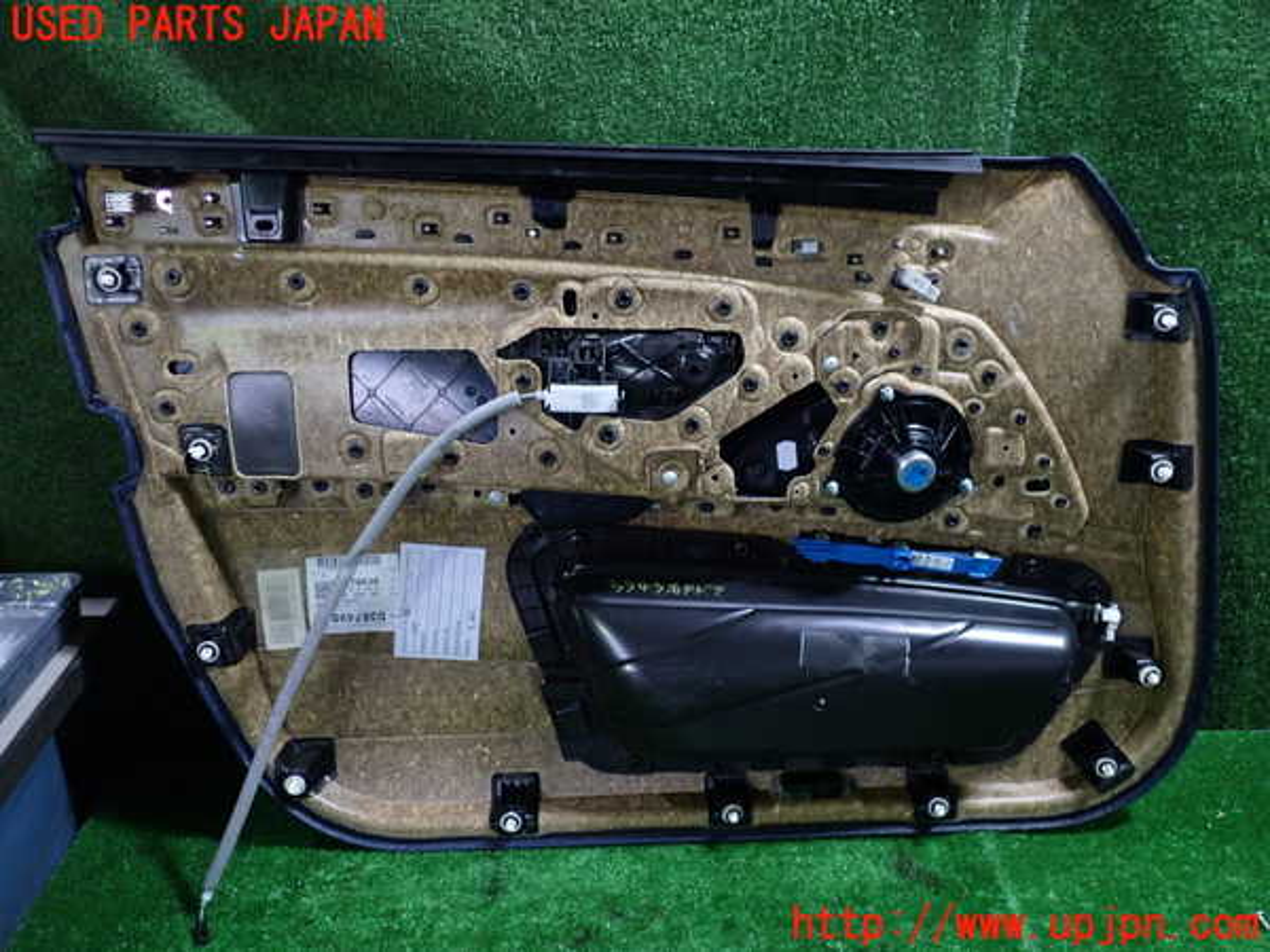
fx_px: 1101
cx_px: 635
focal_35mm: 30
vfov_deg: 46.8
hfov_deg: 60.0
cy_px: 476
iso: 250
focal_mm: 5.4
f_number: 2.3
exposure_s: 1/30
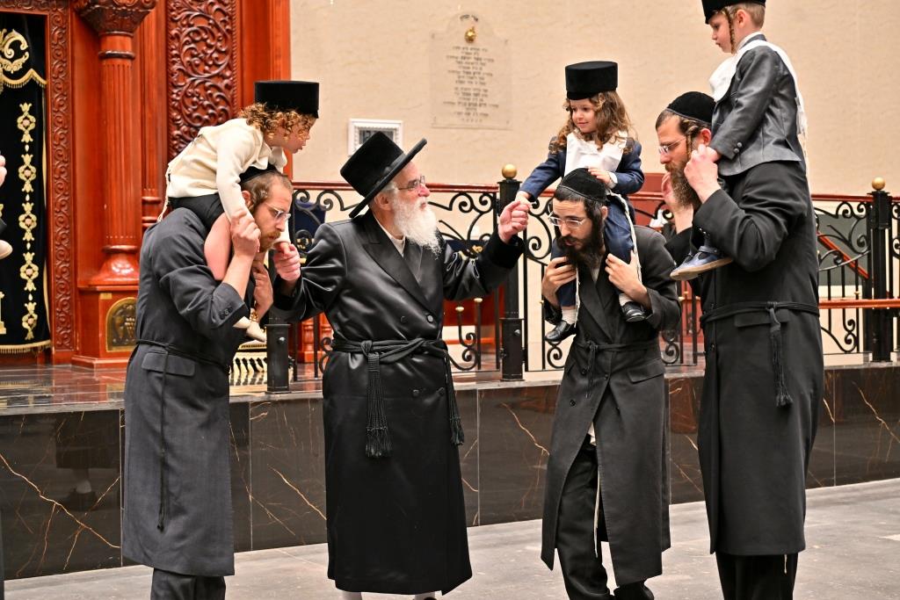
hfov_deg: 38.2
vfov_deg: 26.0
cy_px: 300
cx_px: 450
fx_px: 1300
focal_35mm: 52
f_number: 4
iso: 500
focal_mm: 52
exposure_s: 1/160
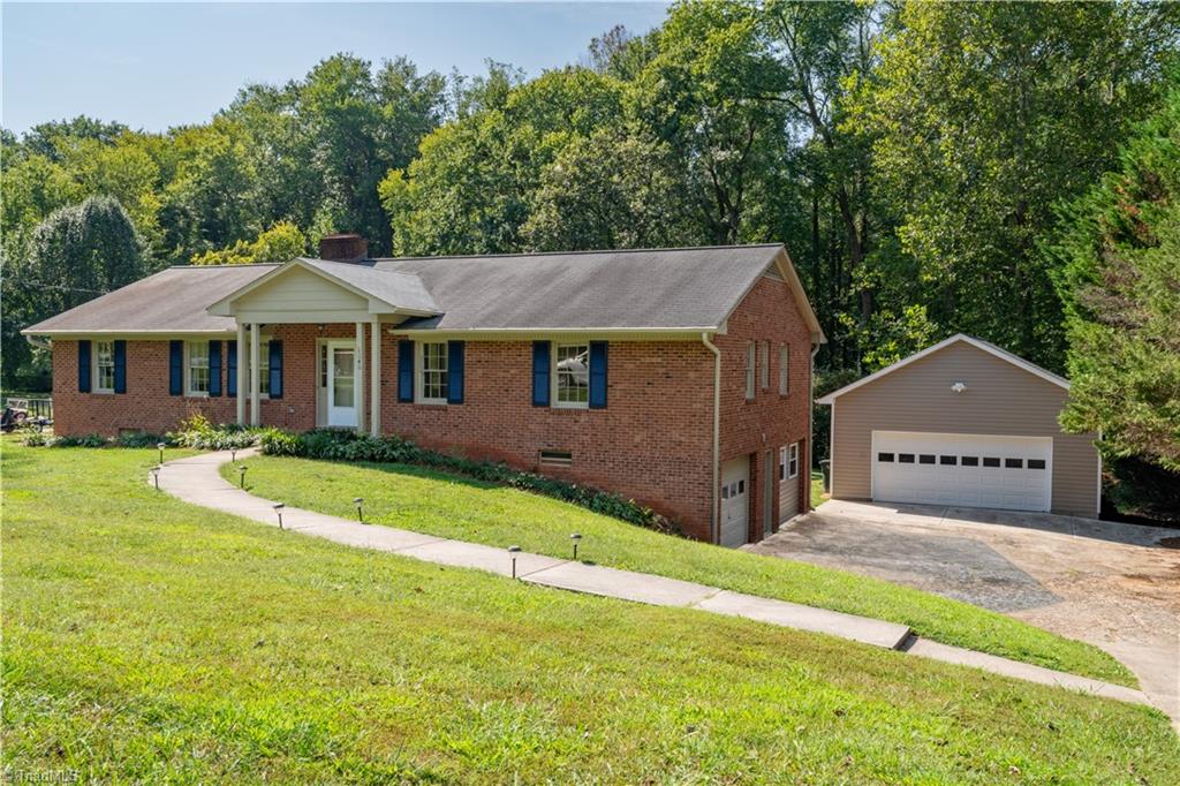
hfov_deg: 60.3
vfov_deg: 42.3
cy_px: 393
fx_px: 1016
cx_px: 590
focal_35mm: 31
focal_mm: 31
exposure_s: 1/160
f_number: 14
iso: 100
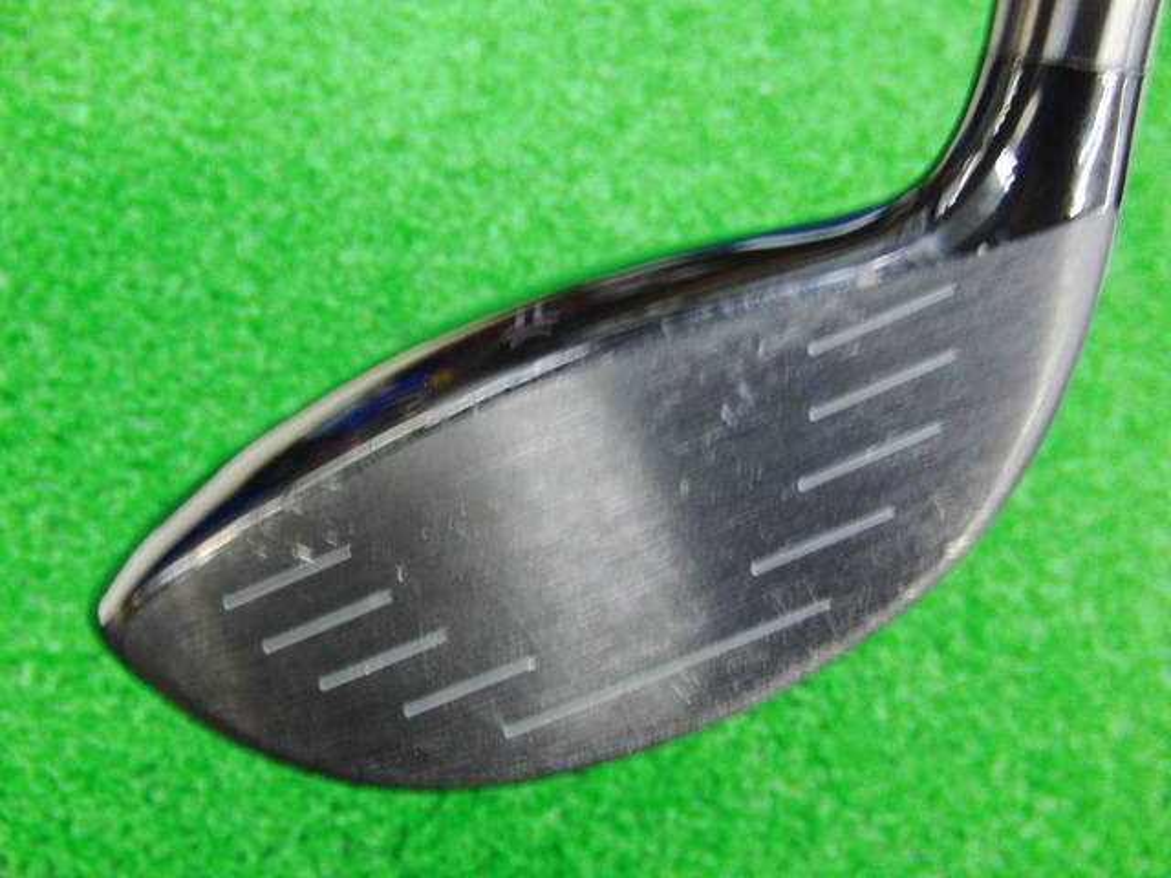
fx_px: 1252
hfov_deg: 50.1
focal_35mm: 37
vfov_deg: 38.7
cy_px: 439
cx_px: 586
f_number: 3.6
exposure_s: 1/13
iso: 400
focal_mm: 6.42
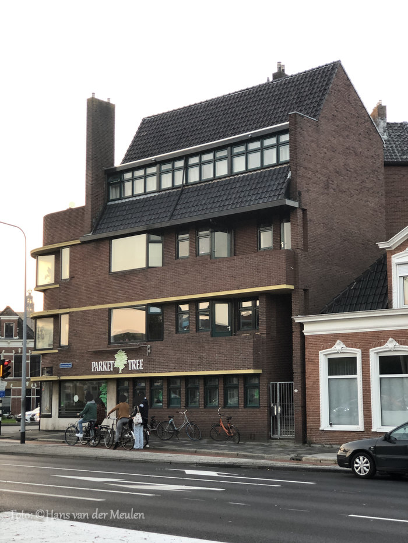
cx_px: 204
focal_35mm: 57
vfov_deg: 33.8
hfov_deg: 25.7
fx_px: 895
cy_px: 272
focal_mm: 6.6
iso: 64
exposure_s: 1/100
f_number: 2.8
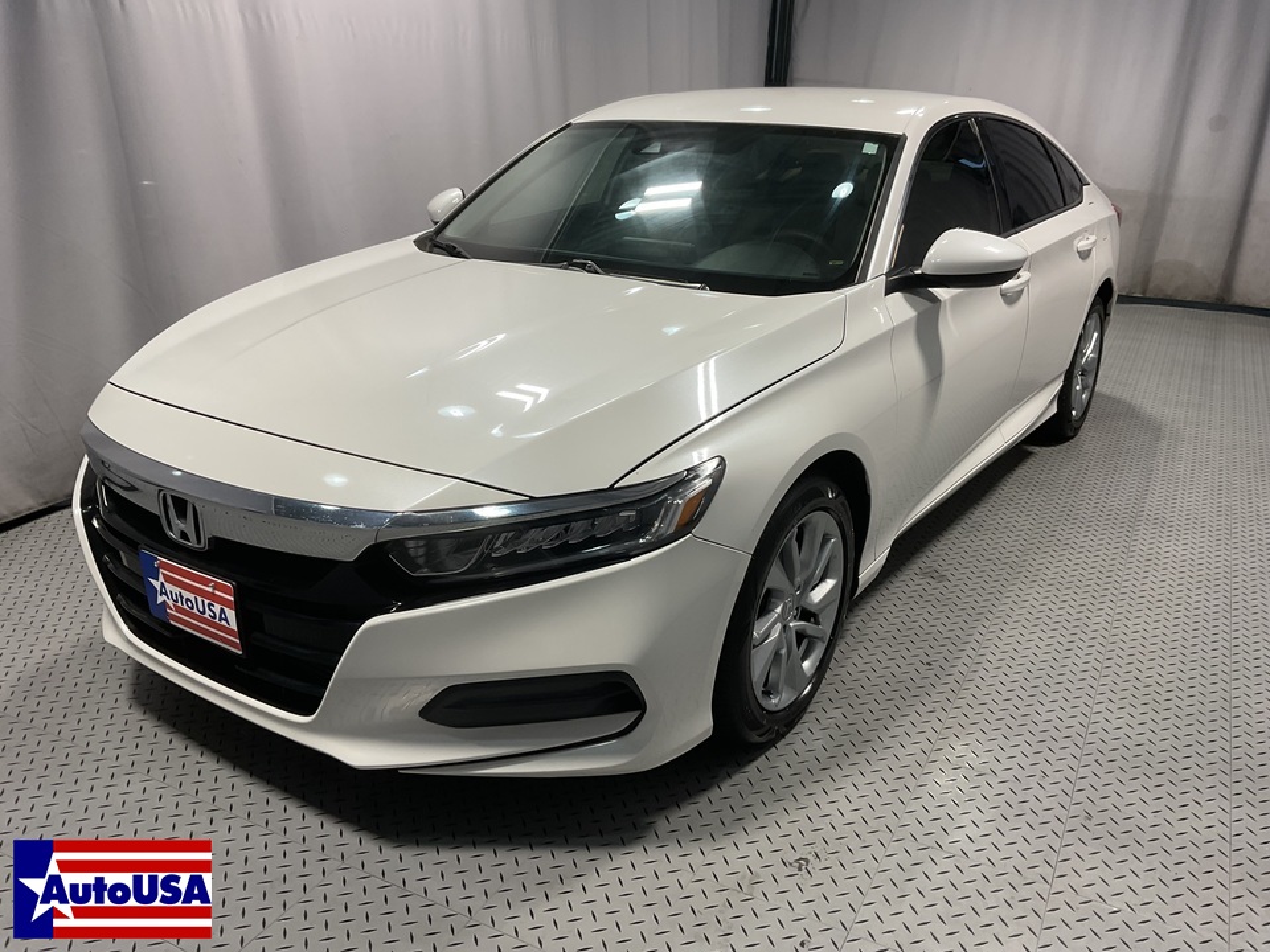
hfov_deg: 61.7
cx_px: 635
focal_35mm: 29
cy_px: 476
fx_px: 1064
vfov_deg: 48.2
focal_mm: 3
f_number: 1.8
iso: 32
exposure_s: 1/120
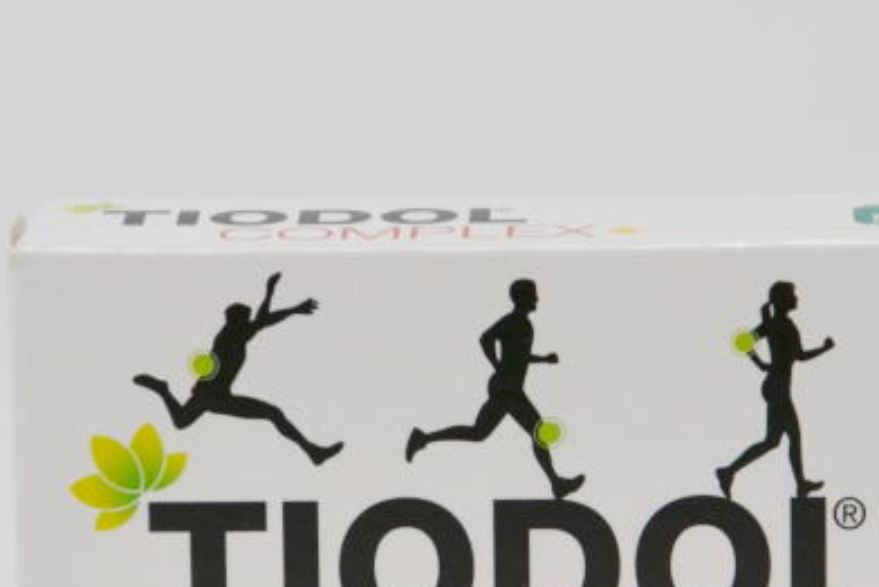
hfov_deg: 8.4
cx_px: 558
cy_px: 574
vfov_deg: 5.6
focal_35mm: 245
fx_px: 5986
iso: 140
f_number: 5.6
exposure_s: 1/125
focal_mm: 80
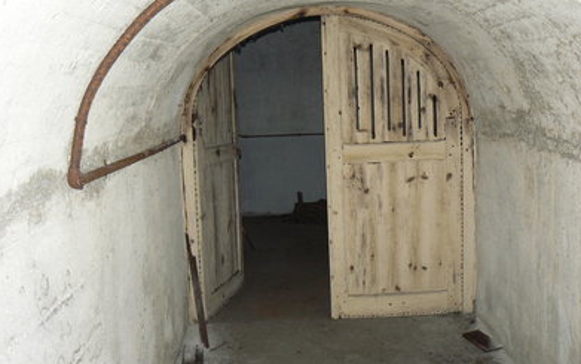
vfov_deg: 32.8
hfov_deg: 50.4
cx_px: 291
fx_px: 618
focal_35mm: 39
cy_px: 174
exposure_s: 1/30
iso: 100
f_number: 2.8
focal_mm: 6
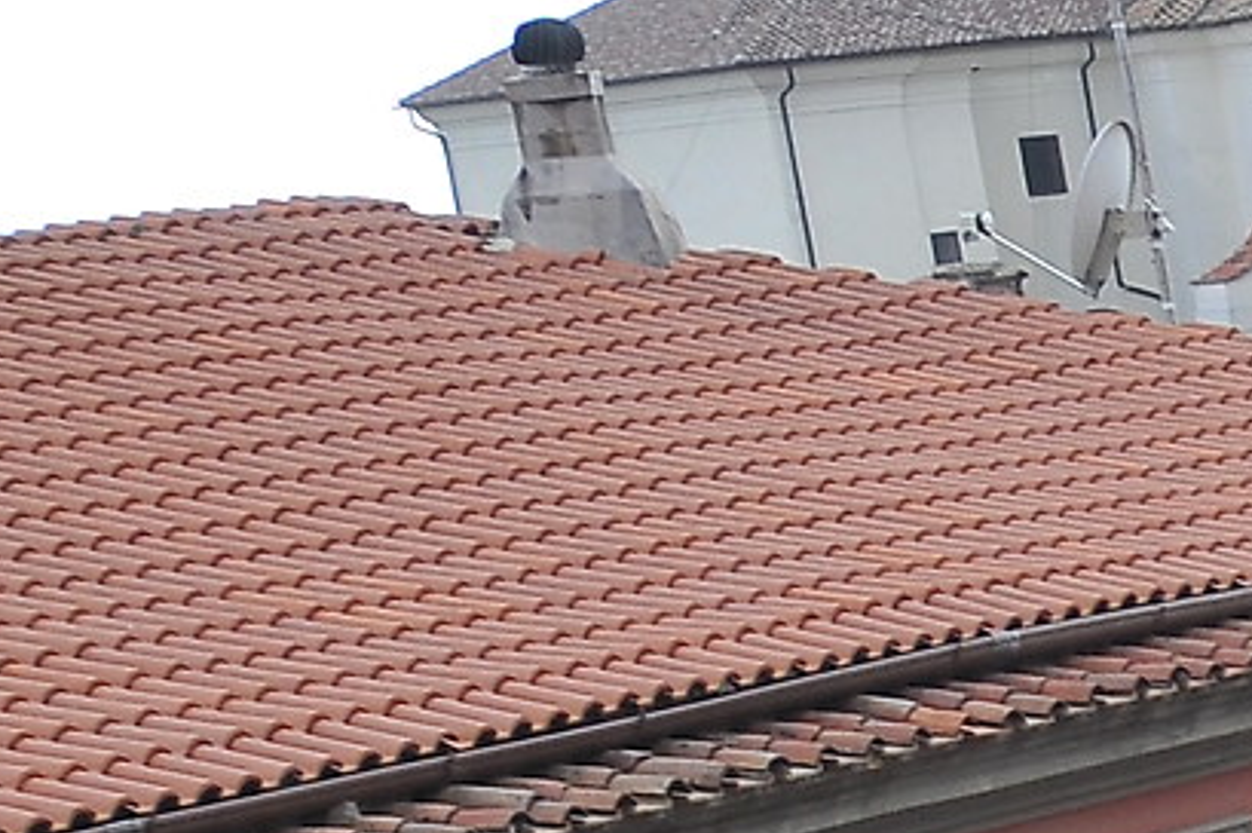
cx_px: 3477
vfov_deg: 6.2
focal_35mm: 211
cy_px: 2138
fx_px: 7332
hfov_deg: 8.5
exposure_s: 1/250
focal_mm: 24
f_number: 8
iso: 200
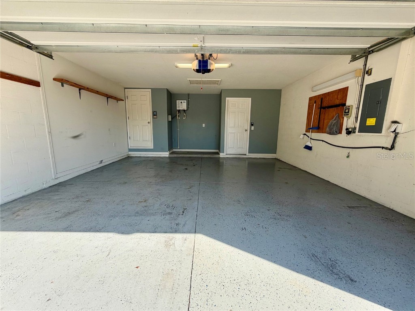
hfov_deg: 102.1
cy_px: 156
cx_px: 208
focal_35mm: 14
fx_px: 168
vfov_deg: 85.7
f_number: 2.2
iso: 50
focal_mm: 2.22
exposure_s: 1/502
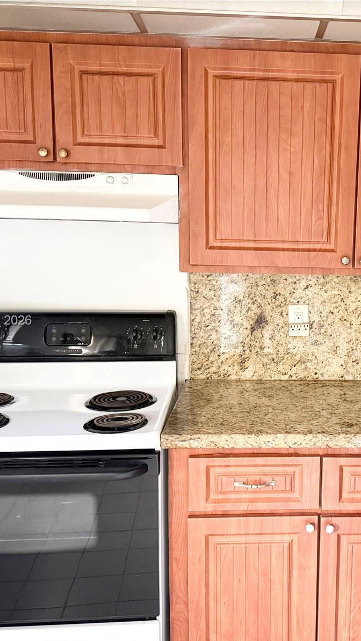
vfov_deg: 56.6
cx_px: 294
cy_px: 321
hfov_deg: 32.7
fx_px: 596
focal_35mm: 35
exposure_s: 1/60
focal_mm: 6.76
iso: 800
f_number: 1.78
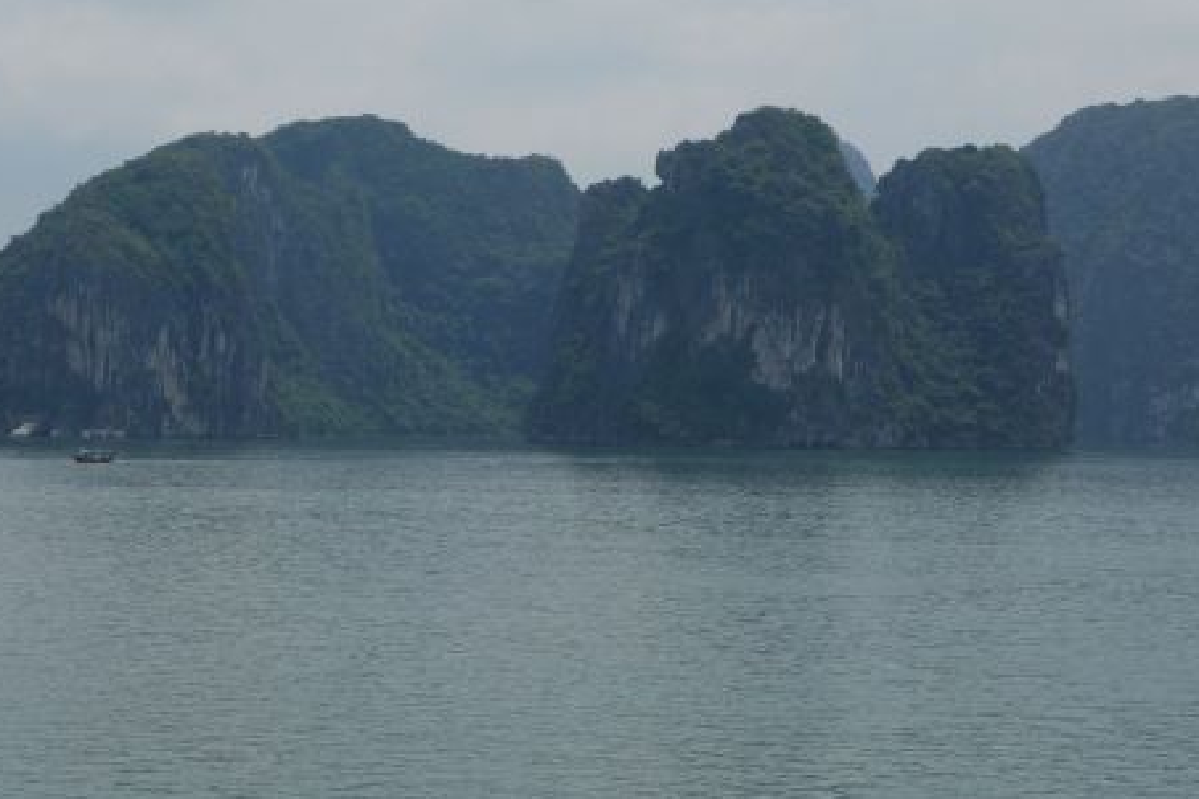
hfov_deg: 17.0
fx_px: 3996
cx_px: 447
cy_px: 348
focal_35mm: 120
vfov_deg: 11.4
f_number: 6.3
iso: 125
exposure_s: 1/800
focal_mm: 25.32
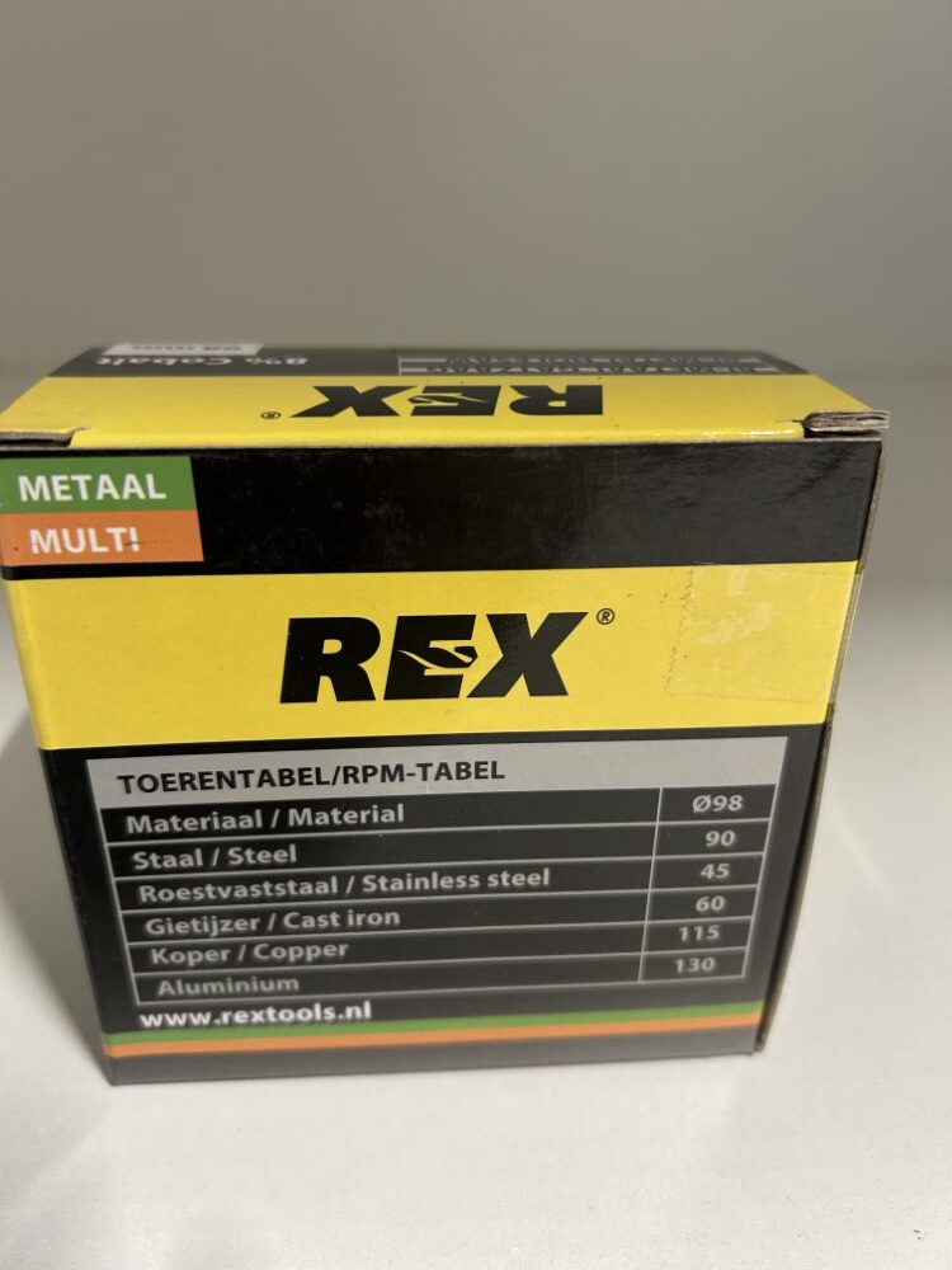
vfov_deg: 67.3
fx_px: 953
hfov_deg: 53.1
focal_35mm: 26
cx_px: 476
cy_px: 635
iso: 125
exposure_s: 1/50
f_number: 1.5
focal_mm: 5.7
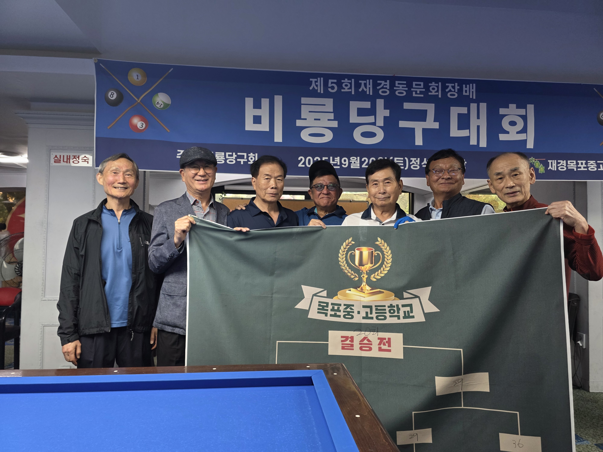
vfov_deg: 58.9
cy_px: 226
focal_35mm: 23
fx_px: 401
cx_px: 302
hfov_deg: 73.9
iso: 160
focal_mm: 6.3
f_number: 1.7
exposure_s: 1/120
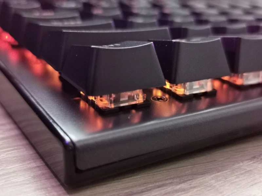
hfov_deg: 45.8
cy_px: 98
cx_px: 131
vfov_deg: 35.1
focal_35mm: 41
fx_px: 310
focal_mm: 5.56
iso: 800
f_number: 1.6
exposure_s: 1/25
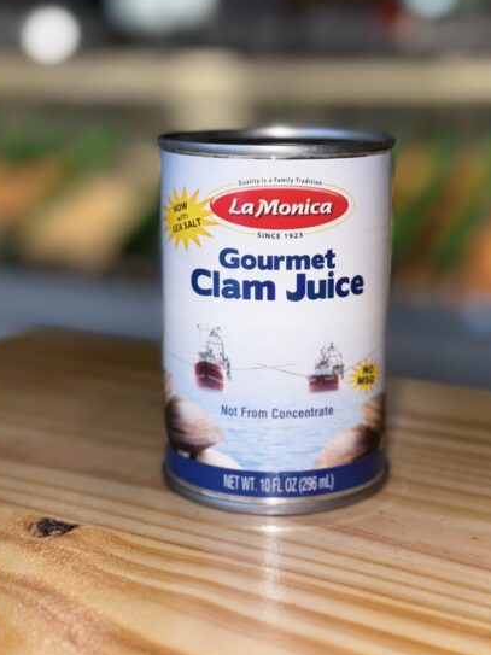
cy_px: 271
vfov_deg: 32.6
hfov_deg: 24.8
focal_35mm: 59
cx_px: 288
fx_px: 1116
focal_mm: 6.76
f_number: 1.78
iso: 50
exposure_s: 1/328
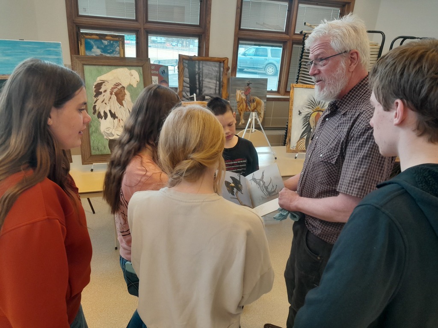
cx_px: 219
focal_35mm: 27
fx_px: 342
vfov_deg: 51.4
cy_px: 164
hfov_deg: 65.3
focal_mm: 4
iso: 80
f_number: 1.8
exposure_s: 1/60
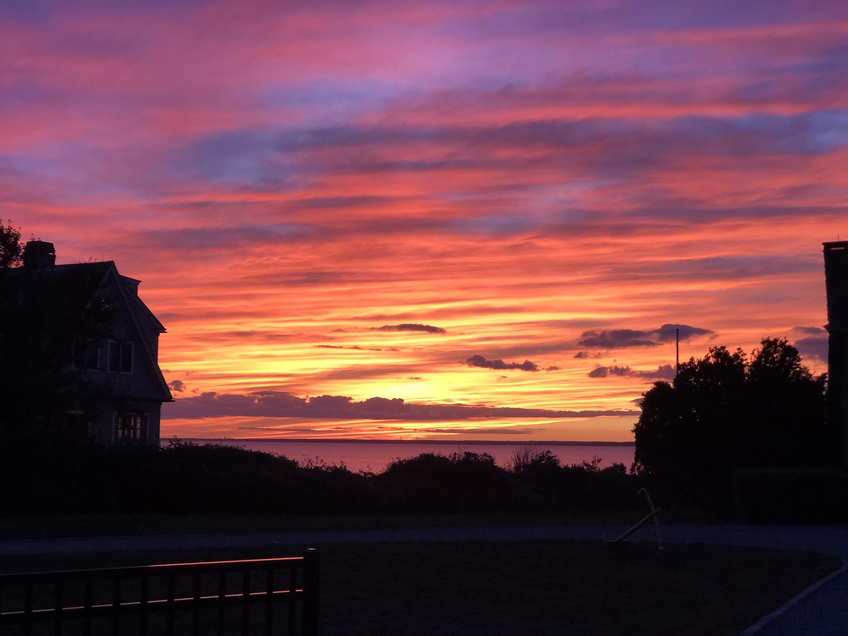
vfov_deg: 25.7
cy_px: 318
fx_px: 1396
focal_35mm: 57
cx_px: 424
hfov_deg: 33.8
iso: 40
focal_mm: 6.6
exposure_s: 1/30
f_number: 2.8
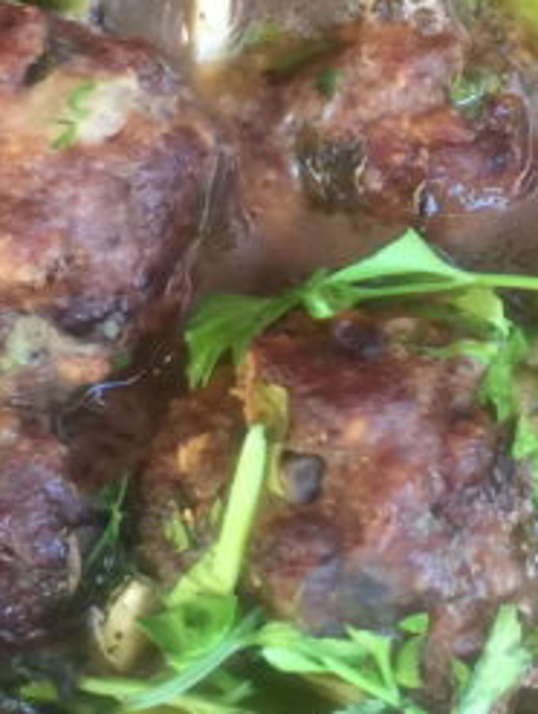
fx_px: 2480
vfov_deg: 16.2
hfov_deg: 12.3
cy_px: 64
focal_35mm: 120
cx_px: 405
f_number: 2.2
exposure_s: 1/15
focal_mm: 4.15
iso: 50
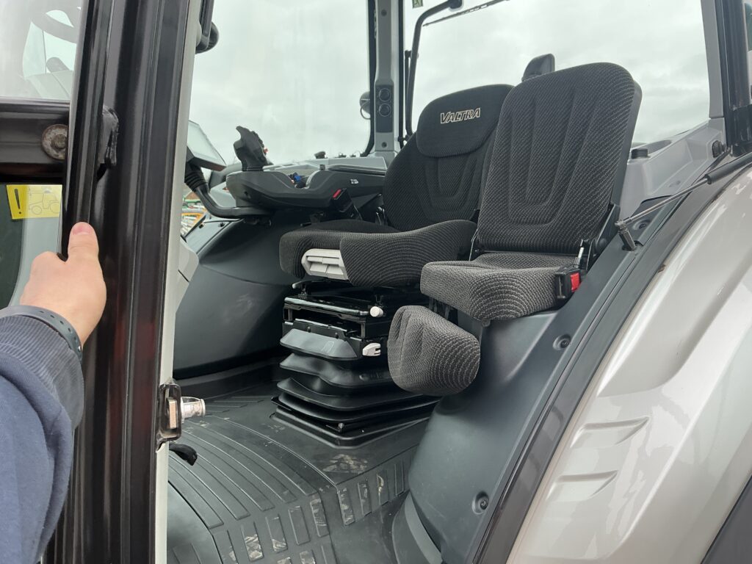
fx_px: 608
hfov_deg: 63.4
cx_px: 376
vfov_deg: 49.7
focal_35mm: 28
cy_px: 282
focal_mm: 3
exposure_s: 1/125
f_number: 1.8
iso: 16
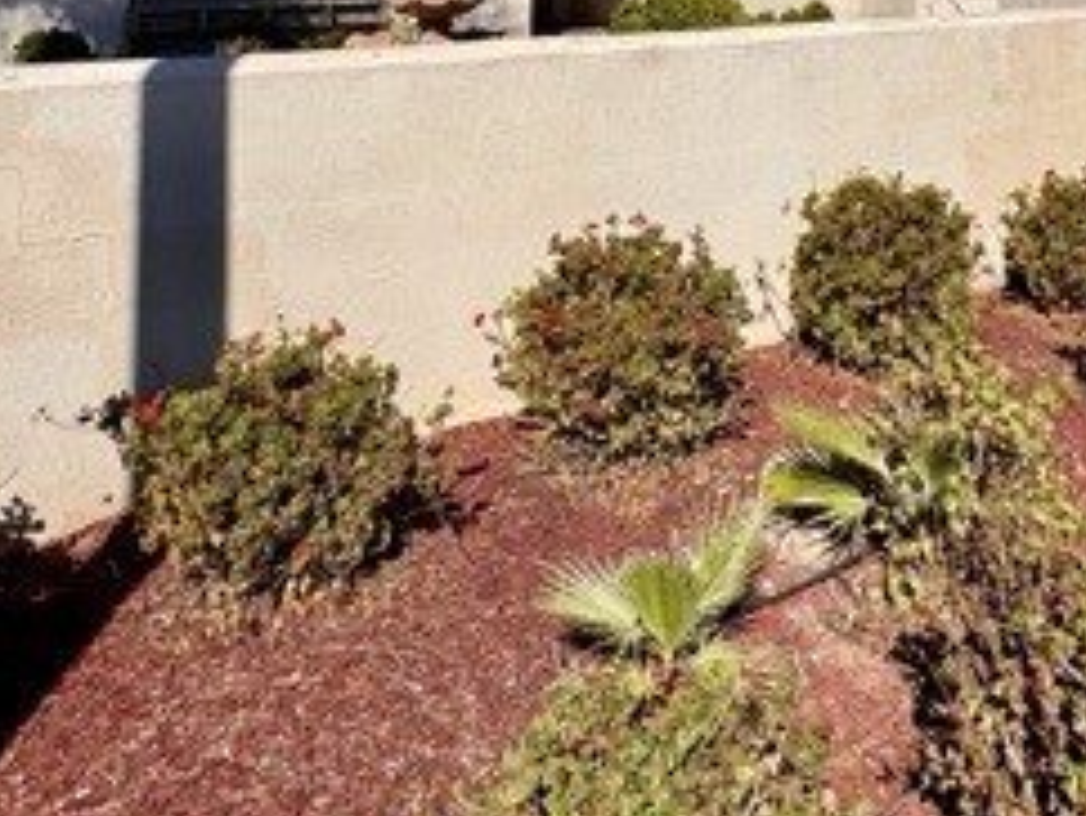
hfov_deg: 48.3
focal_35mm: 37
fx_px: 1162
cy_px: -143
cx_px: 808
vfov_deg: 32.5
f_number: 2.2
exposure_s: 1/3906
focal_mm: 2.22
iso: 40
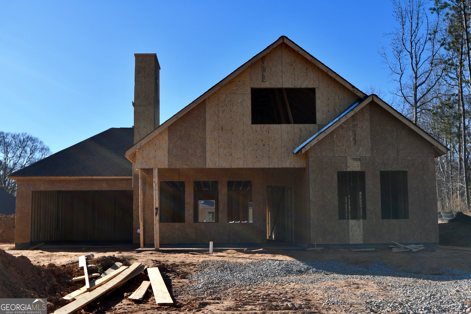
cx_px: 236
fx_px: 432
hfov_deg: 57.2
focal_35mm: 33
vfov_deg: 40.0
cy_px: 157
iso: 100
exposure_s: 1/250
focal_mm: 22
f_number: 8
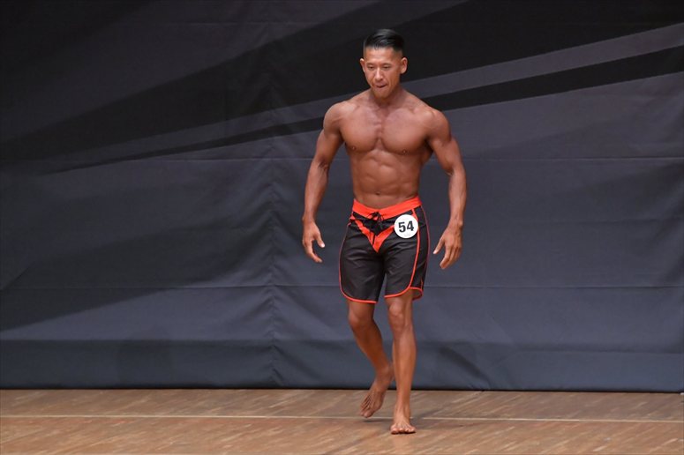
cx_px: 342
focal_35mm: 345
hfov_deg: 6.0
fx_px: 6552
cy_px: 228
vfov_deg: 4.0
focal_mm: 230
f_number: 5.6
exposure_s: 1/400
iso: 6400
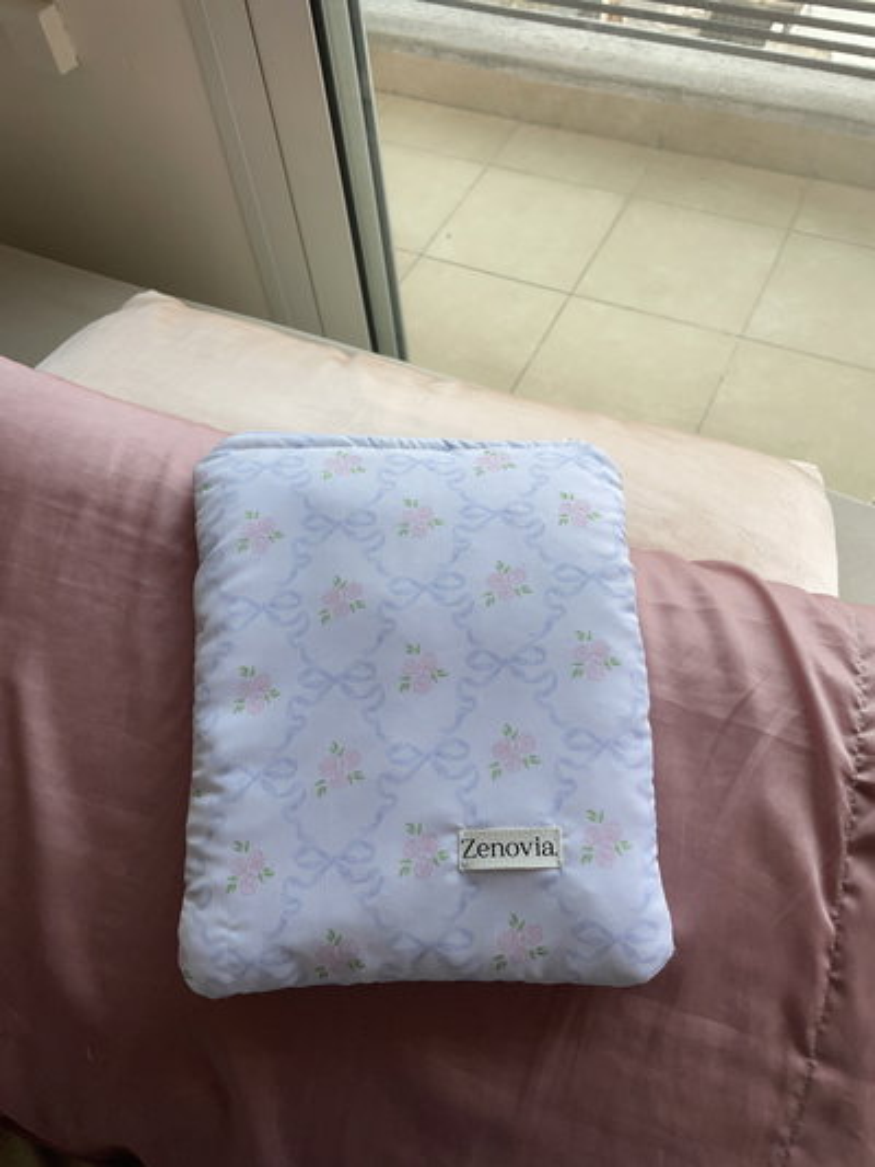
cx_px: 438
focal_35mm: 26
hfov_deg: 53.1
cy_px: 584
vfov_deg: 67.3
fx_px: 876
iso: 32
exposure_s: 1/254
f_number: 1.6
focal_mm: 4.2
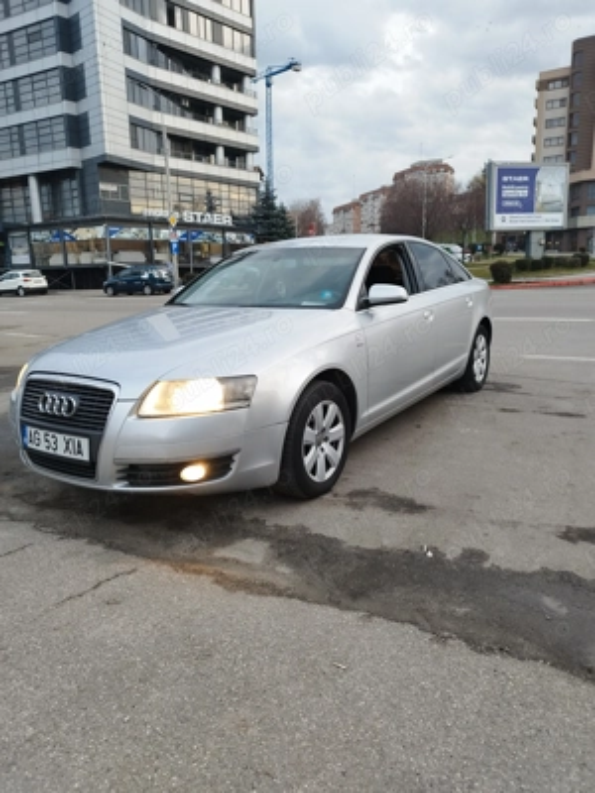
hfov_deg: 56.8
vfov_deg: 71.6
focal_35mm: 24
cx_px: 298
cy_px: 396
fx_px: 550
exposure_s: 1/50
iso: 120
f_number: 1.89
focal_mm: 5.89
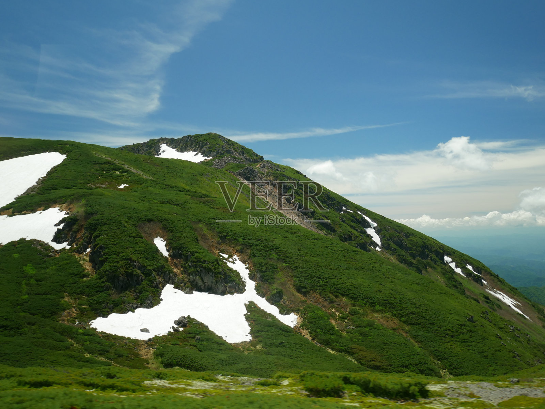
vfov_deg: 44.2
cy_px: 204
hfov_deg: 56.8
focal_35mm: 32
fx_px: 504
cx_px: 272
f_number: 3.9
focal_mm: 16
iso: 500
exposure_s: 1/250
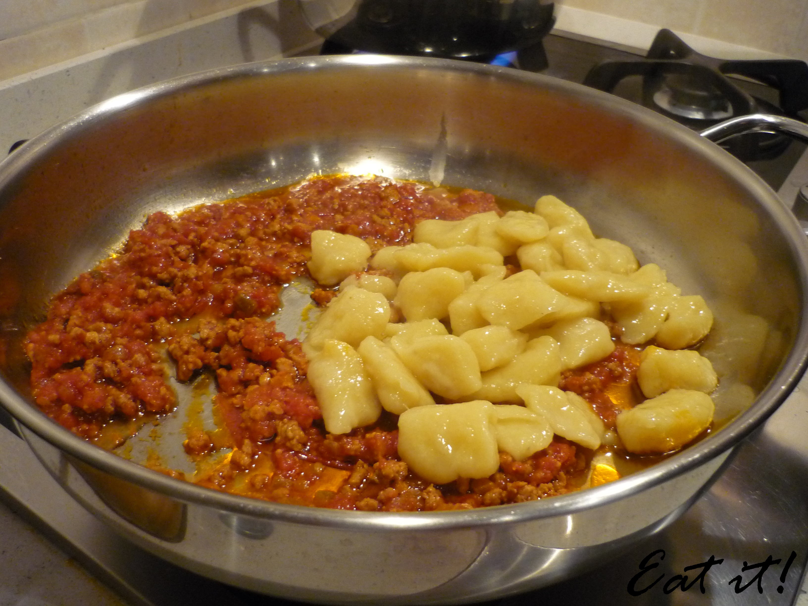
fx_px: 770
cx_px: 404
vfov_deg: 42.9
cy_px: 303
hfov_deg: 55.4
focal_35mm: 33
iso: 400
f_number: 2.8
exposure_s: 1/25
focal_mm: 5.5
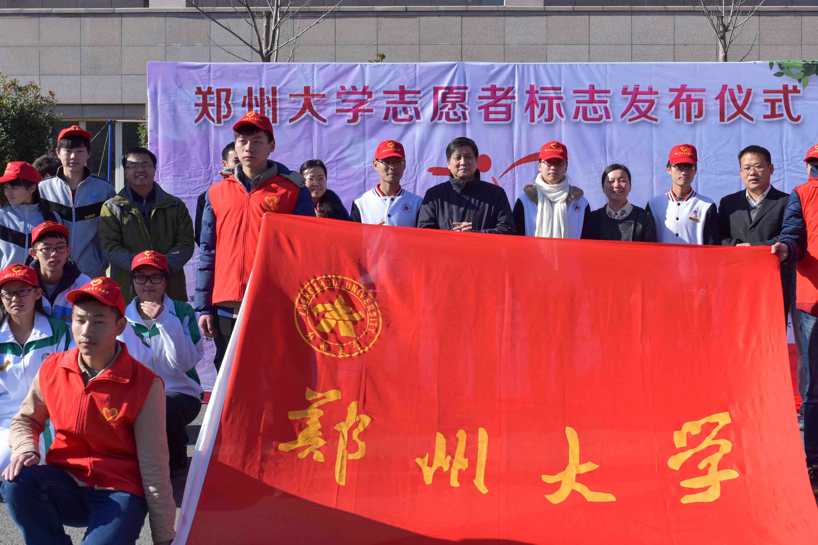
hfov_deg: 39.5
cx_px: 479
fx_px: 1136
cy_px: 232
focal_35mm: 50
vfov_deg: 27.0
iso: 200
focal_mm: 35
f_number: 5.6
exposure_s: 1/1250
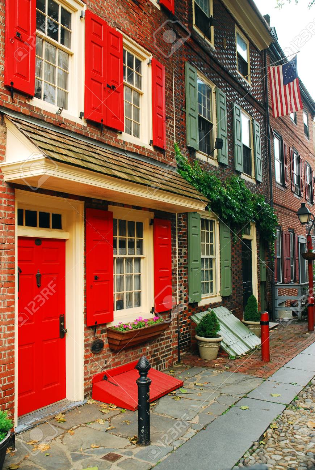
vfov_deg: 57.2
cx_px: 158
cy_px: 235
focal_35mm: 33
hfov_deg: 40.1
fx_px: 432
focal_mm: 22
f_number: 8
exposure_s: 1/6
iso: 250
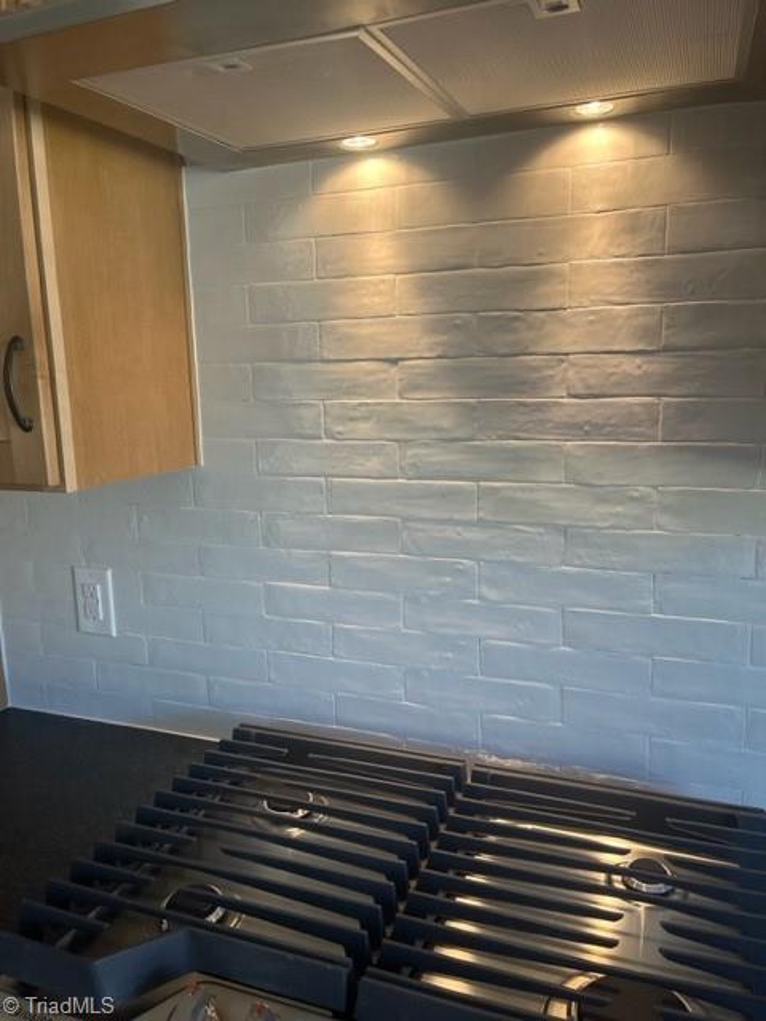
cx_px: 383
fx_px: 767
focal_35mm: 26
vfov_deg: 67.3
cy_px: 510
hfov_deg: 53.1
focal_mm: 5.1
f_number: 1.6
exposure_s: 1/120
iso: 100
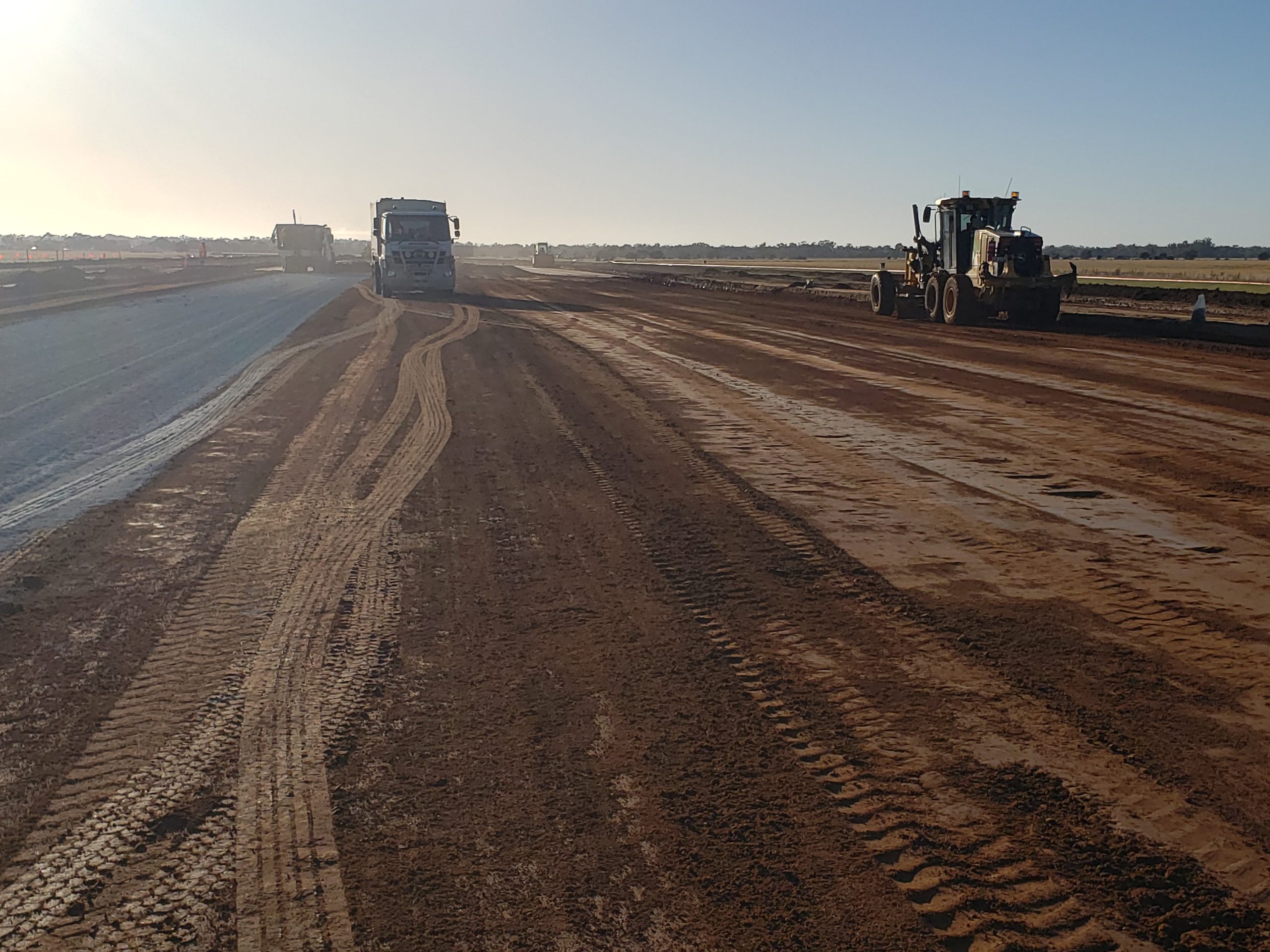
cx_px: 635
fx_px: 954
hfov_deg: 67.3
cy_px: 476
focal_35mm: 26
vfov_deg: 53.1
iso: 50
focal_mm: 4.3
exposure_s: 1/2858
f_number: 2.4
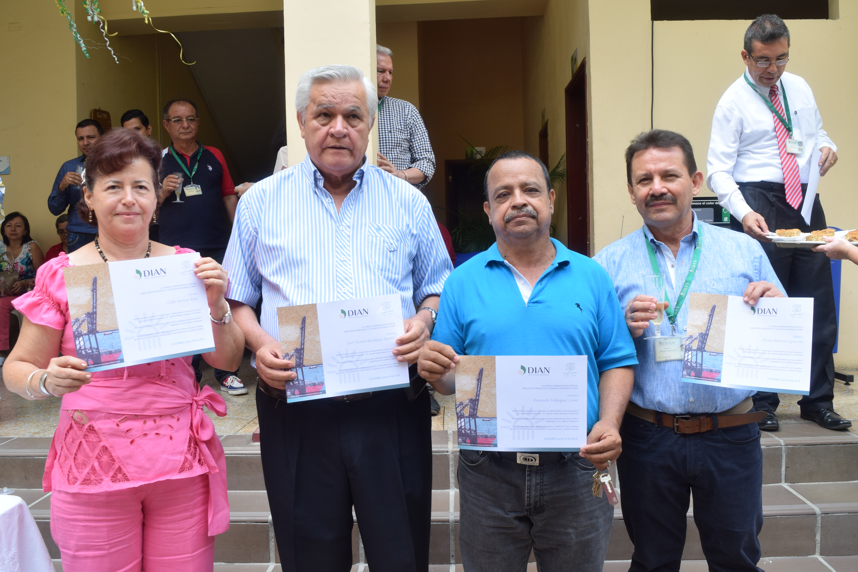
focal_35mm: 32
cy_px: 286
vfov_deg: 41.7
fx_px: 751
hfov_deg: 59.5
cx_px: 429
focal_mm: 21
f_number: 8
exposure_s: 1/200
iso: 400
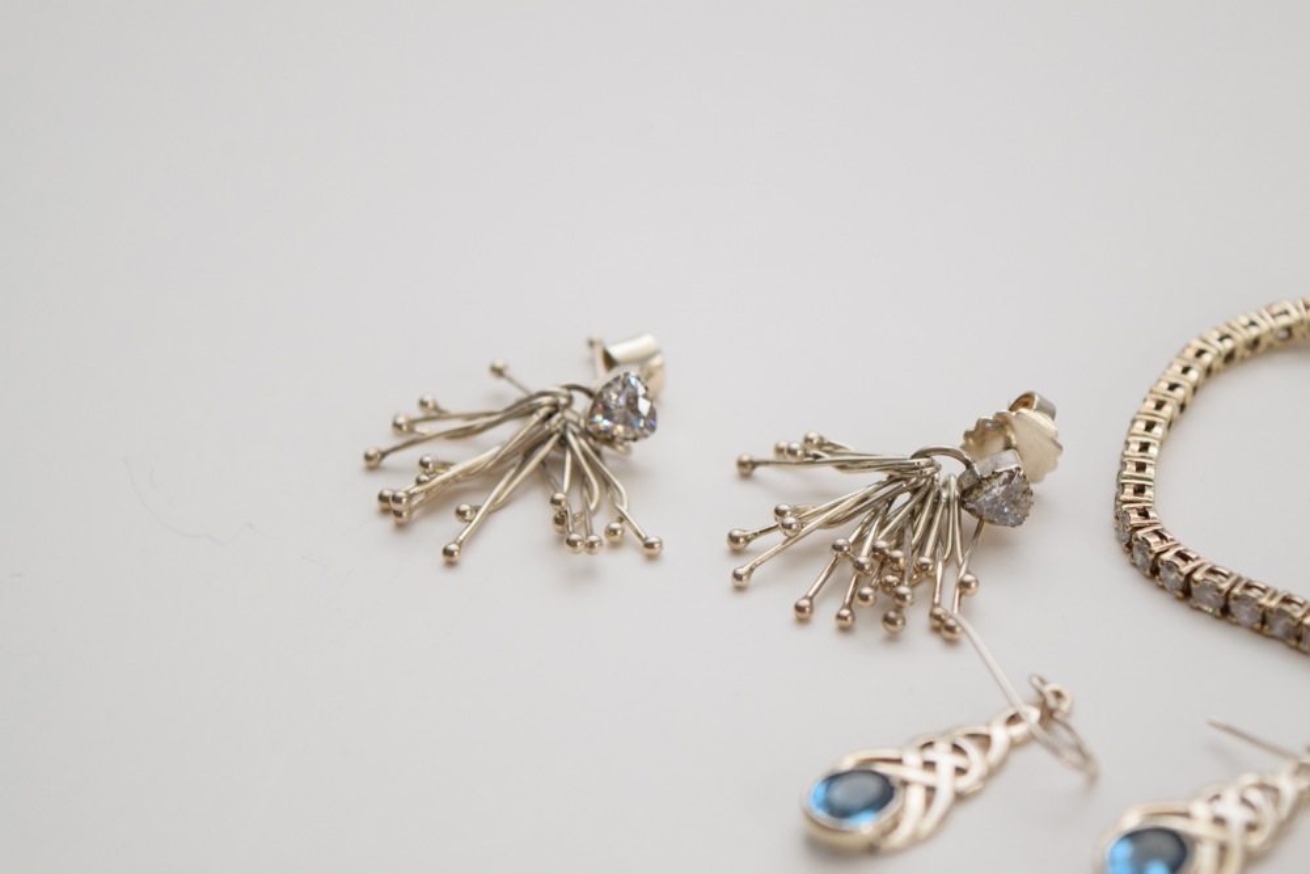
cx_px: 655
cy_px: 437
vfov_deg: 16.6
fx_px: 3002
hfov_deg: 24.6
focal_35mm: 82
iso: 800
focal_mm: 55
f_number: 5.6
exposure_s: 1/80
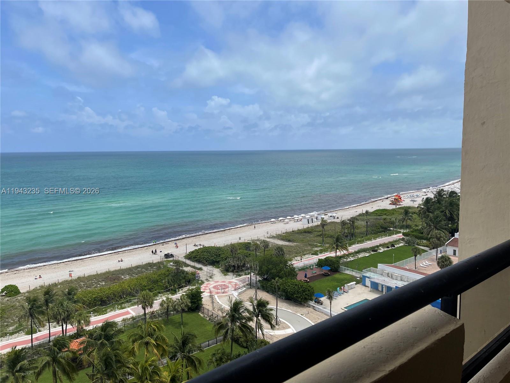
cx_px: 255
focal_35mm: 26
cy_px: 192
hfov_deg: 67.3
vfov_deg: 53.1
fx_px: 383
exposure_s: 1/4902
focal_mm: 5.1
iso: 32
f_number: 1.6
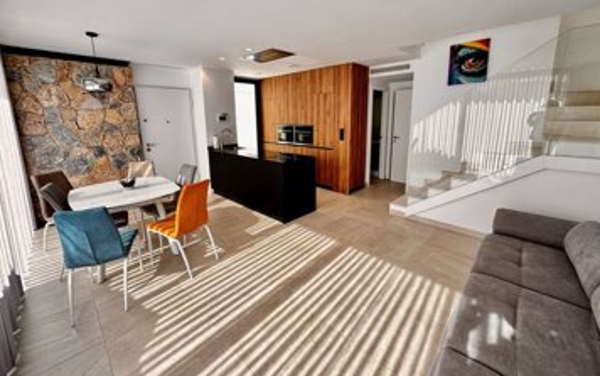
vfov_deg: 74.5
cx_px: 302
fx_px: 245
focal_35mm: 15
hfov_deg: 101.4
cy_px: 162
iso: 50
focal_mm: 2.22
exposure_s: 1/99
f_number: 2.2
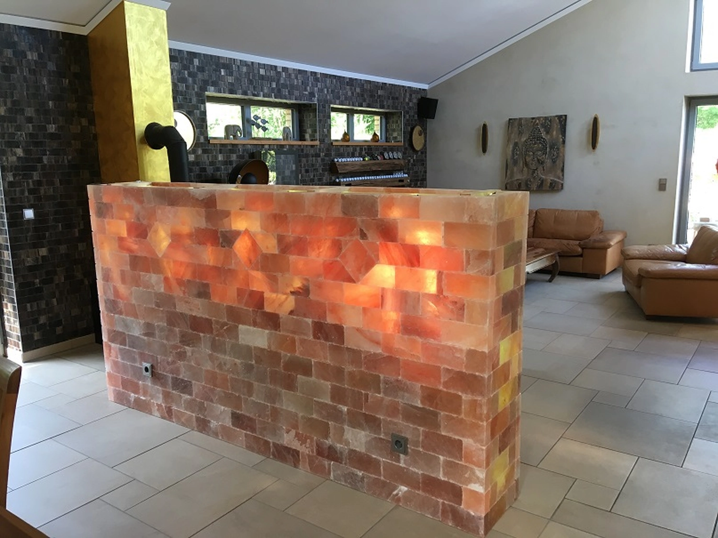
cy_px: 269
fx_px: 602
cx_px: 359
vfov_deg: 48.2
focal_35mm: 29
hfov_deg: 61.7
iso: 80
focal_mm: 4.15
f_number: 2.2
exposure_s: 1/33
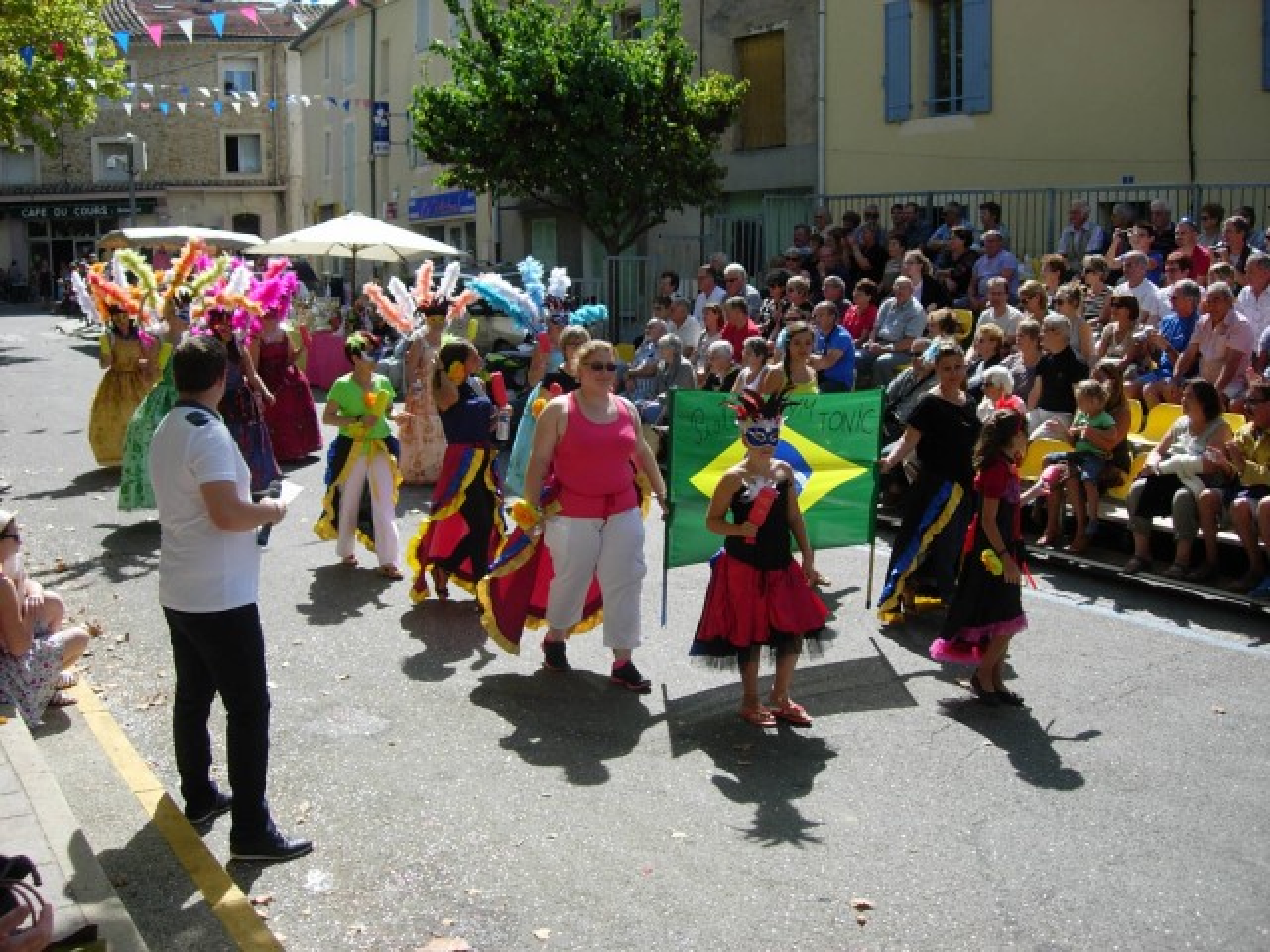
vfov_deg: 37.7
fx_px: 1394
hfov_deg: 49.0
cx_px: 635
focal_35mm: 38
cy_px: 476
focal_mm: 7.8
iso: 64
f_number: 2.8
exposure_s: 1/966
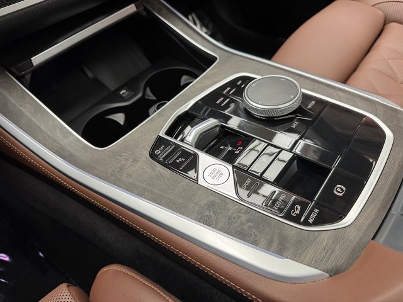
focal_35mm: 24
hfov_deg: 71.6
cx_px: 202
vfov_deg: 56.8
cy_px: 151
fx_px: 279
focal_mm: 6.76
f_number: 1.78
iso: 160
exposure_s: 1/60
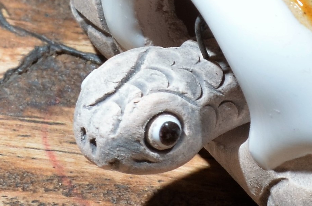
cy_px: 75
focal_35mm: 112
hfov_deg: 18.3
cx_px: 175
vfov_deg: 12.2
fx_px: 969
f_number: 14
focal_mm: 48
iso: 320
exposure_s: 1/200
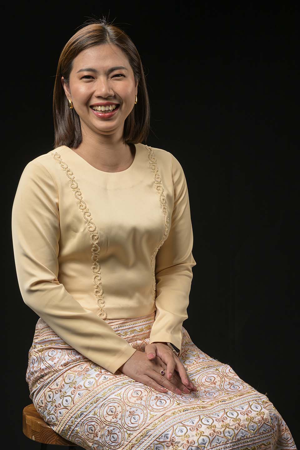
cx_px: 150
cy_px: 225
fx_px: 1062
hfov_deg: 16.1
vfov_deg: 23.9
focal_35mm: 85
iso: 250
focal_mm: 85
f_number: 8
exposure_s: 1/200
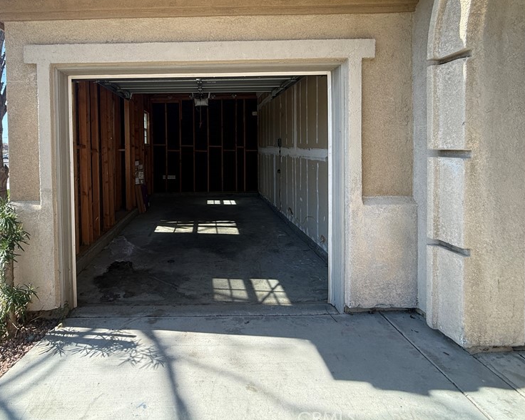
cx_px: 205
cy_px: 155
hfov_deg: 82.1
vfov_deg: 69.6
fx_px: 295
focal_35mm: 19
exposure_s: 1/448
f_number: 2.2
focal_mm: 2.22
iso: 50
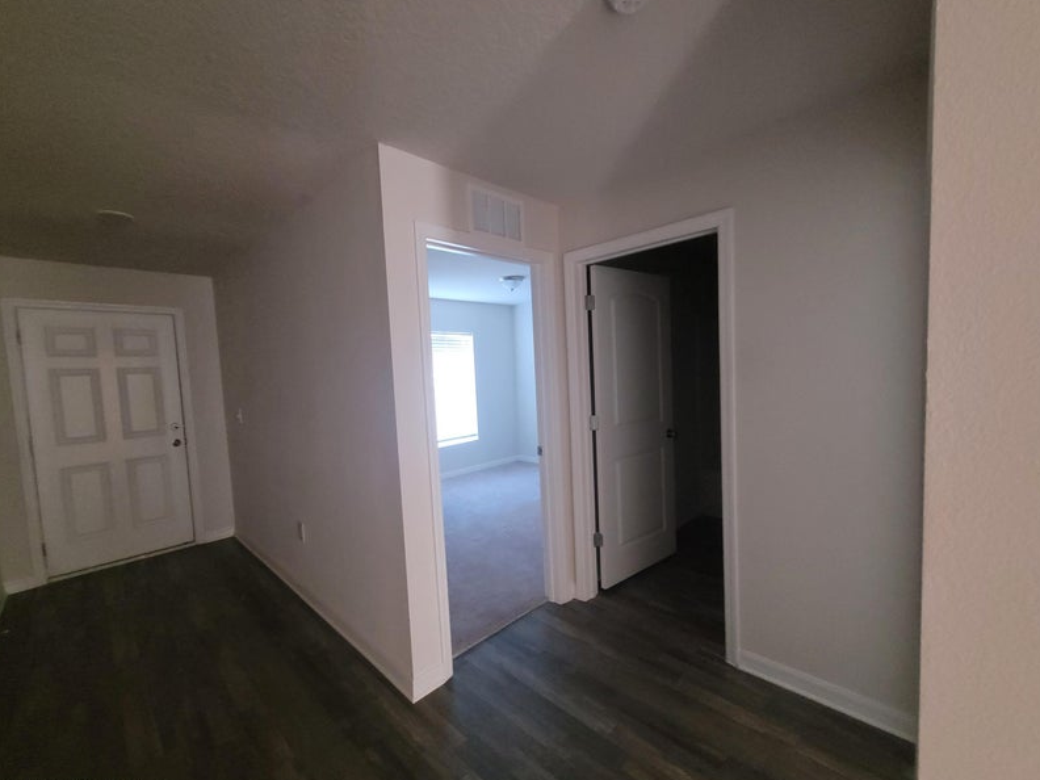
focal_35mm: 14
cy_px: 411
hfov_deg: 102.0
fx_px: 421
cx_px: 505
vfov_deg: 85.6
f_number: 2.2
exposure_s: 1/24
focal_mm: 1.74
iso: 800
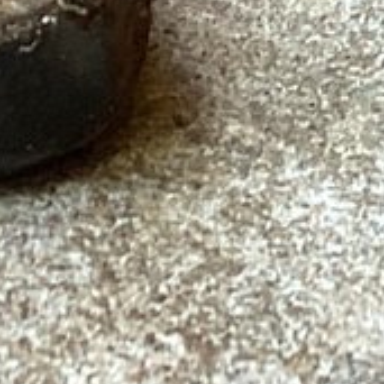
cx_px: 309
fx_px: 3037
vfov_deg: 7.0
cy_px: -354
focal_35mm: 242
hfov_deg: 7.2
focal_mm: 3.3
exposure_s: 1/60
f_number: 2.4
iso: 64
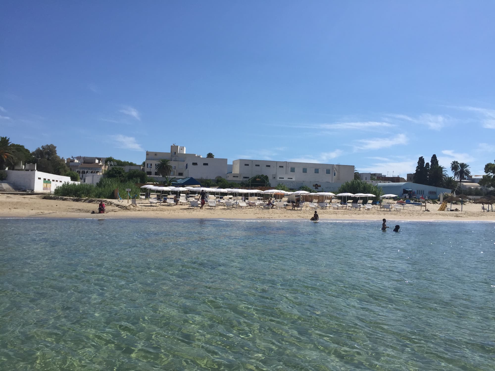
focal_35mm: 29
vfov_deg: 48.2
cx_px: 248
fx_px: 415
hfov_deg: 61.7
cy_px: 186
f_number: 2.2
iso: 32
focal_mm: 4.15
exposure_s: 1/4405
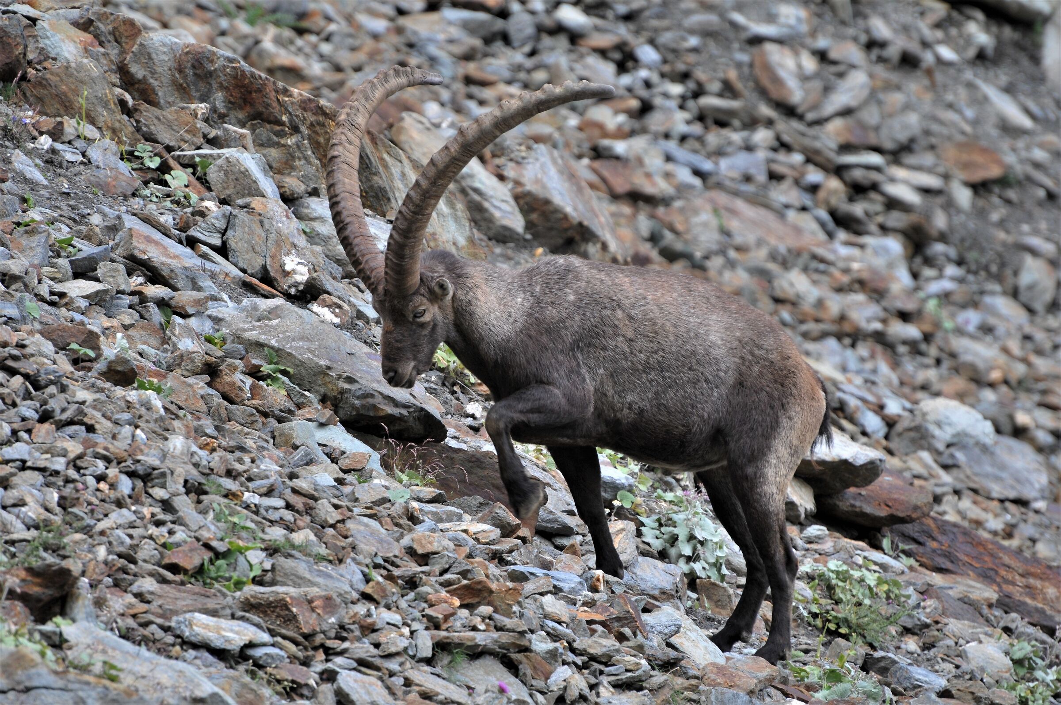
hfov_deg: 4.6
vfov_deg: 3.0
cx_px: 530
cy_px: 352
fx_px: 13246
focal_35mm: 450
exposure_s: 1/200
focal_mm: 300
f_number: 6.3
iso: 320
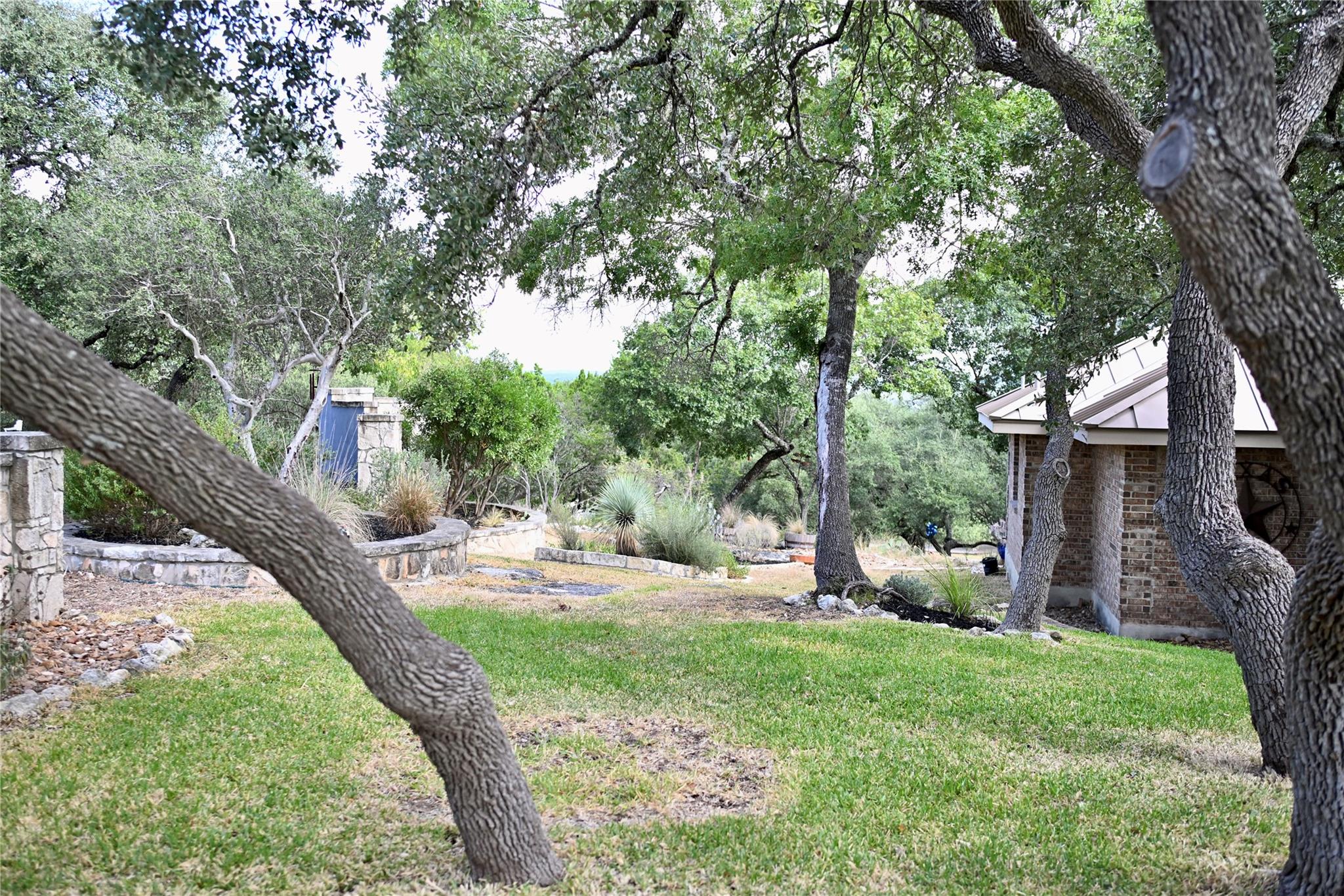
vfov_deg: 37.8
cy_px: 448
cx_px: 672
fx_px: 1306
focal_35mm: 35
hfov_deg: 54.4
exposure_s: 1/3200
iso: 1250
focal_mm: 35
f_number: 2.8
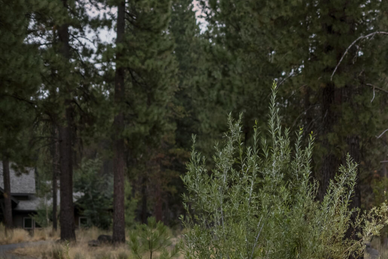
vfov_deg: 9.3
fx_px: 1574
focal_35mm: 146
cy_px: 279
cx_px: 539
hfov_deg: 13.4
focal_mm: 50
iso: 400
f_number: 1.8
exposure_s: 1/200
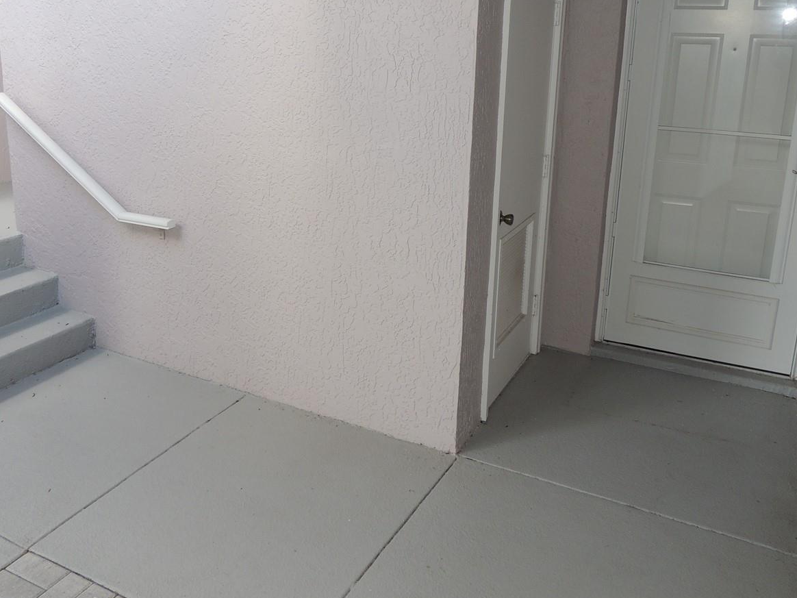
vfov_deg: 42.6
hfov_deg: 55.2
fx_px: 760
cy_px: 219
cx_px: 350
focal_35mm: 33
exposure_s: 1/60
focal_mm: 4.3
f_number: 3
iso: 100
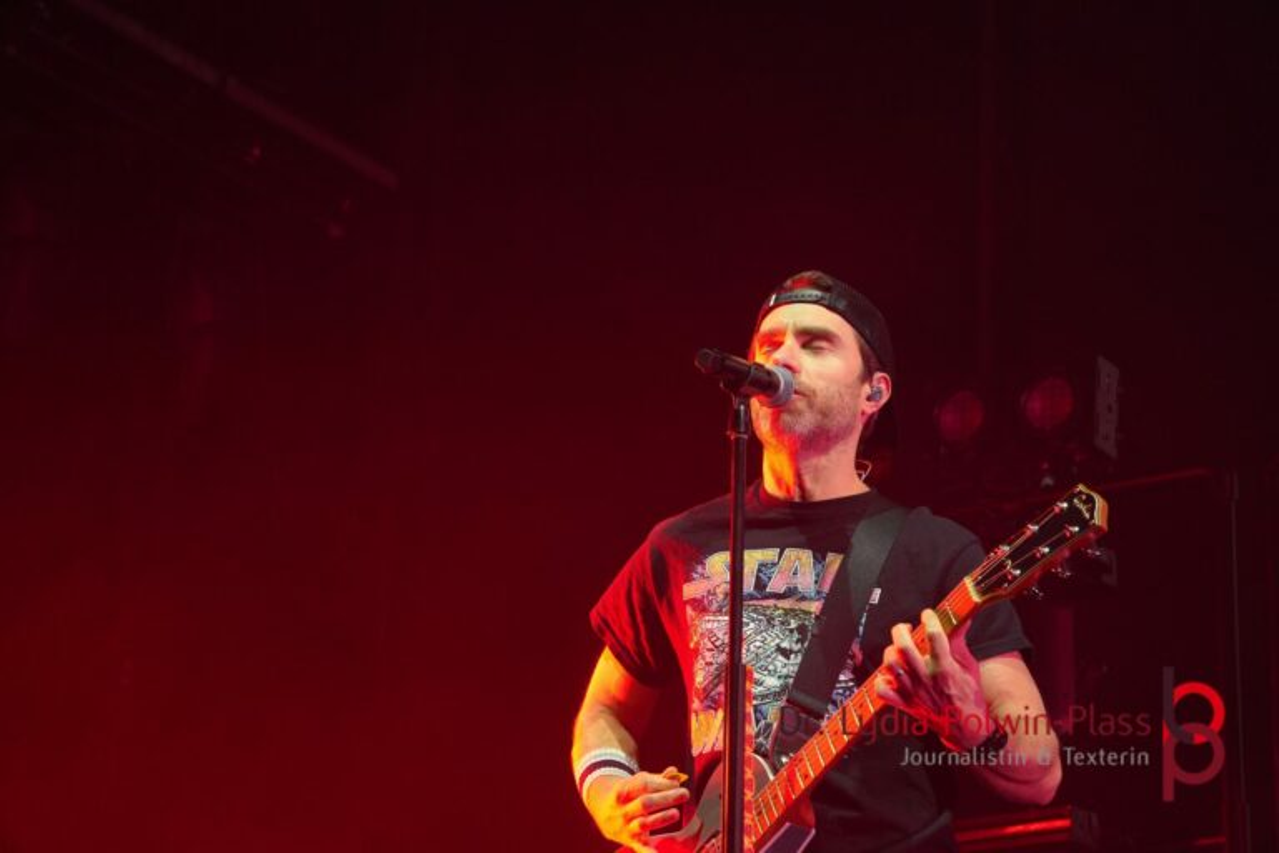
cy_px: 426
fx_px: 3837
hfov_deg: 18.9
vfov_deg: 12.7
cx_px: 640
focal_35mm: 108
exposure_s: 1/160
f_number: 5
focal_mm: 72
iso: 1250
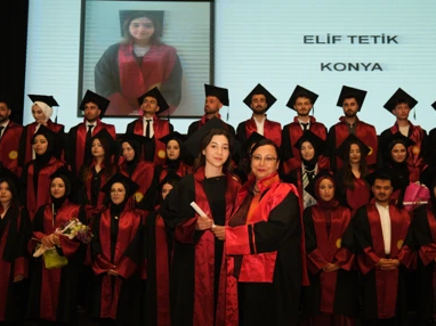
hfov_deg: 45.8
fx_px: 516
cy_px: 166
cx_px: 229
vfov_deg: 35.1
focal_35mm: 41
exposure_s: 1/160
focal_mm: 24.9
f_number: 2.8
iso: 1250
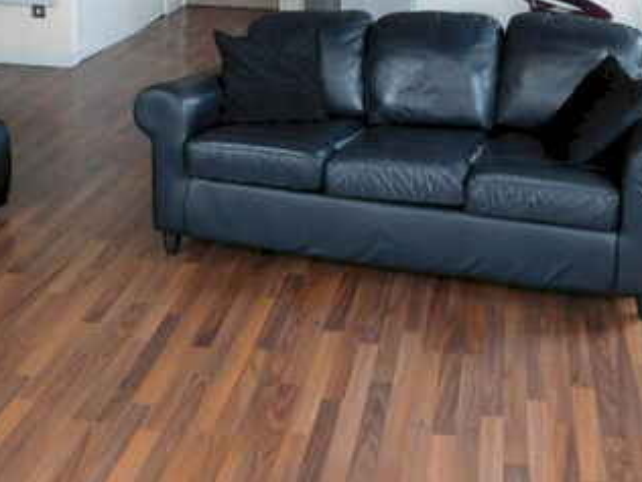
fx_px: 946
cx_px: 439
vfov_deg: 26.7
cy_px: -23
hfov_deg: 37.0
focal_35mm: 51
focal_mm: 4
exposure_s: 1/30
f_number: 3
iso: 280
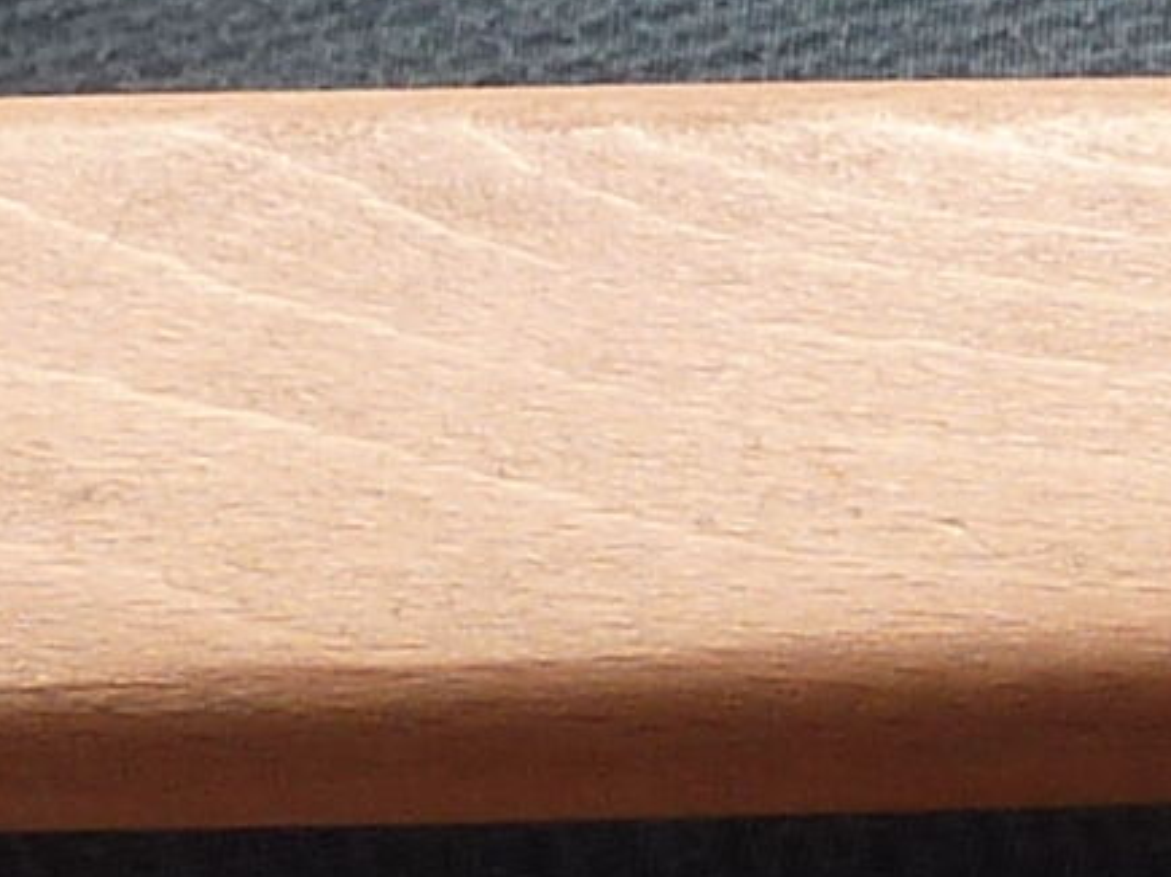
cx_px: 592
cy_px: 178
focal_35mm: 226
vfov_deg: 6.6
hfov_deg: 8.8
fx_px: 7643
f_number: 3.3
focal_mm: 4.4
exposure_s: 1/30
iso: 80
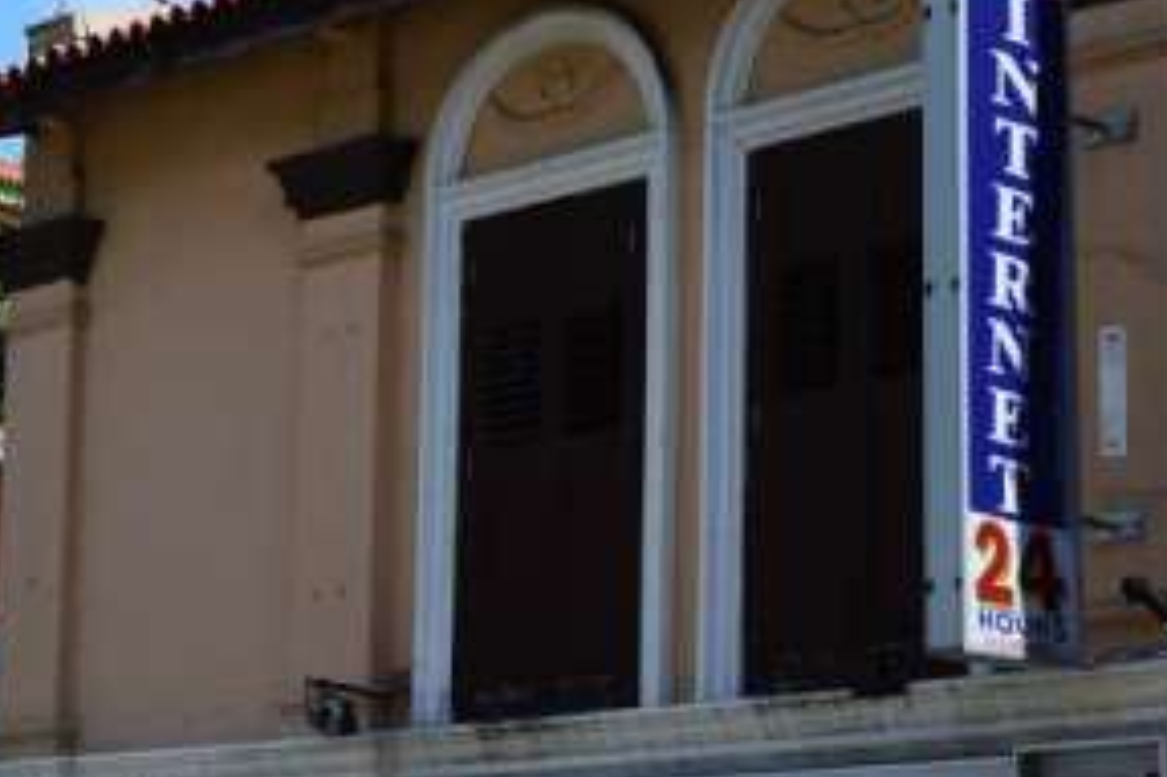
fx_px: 3434
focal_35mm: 106
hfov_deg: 18.1
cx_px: -305
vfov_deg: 12.8
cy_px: 655
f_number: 6.3
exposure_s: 1/160
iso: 100
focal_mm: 38
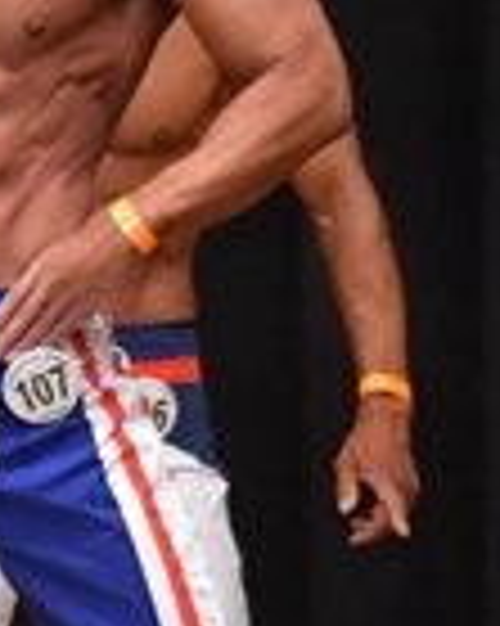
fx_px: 18073
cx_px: -547
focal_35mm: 976
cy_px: 509
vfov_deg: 2.0
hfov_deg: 1.6
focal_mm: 125
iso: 6400
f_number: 5.6
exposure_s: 1/400
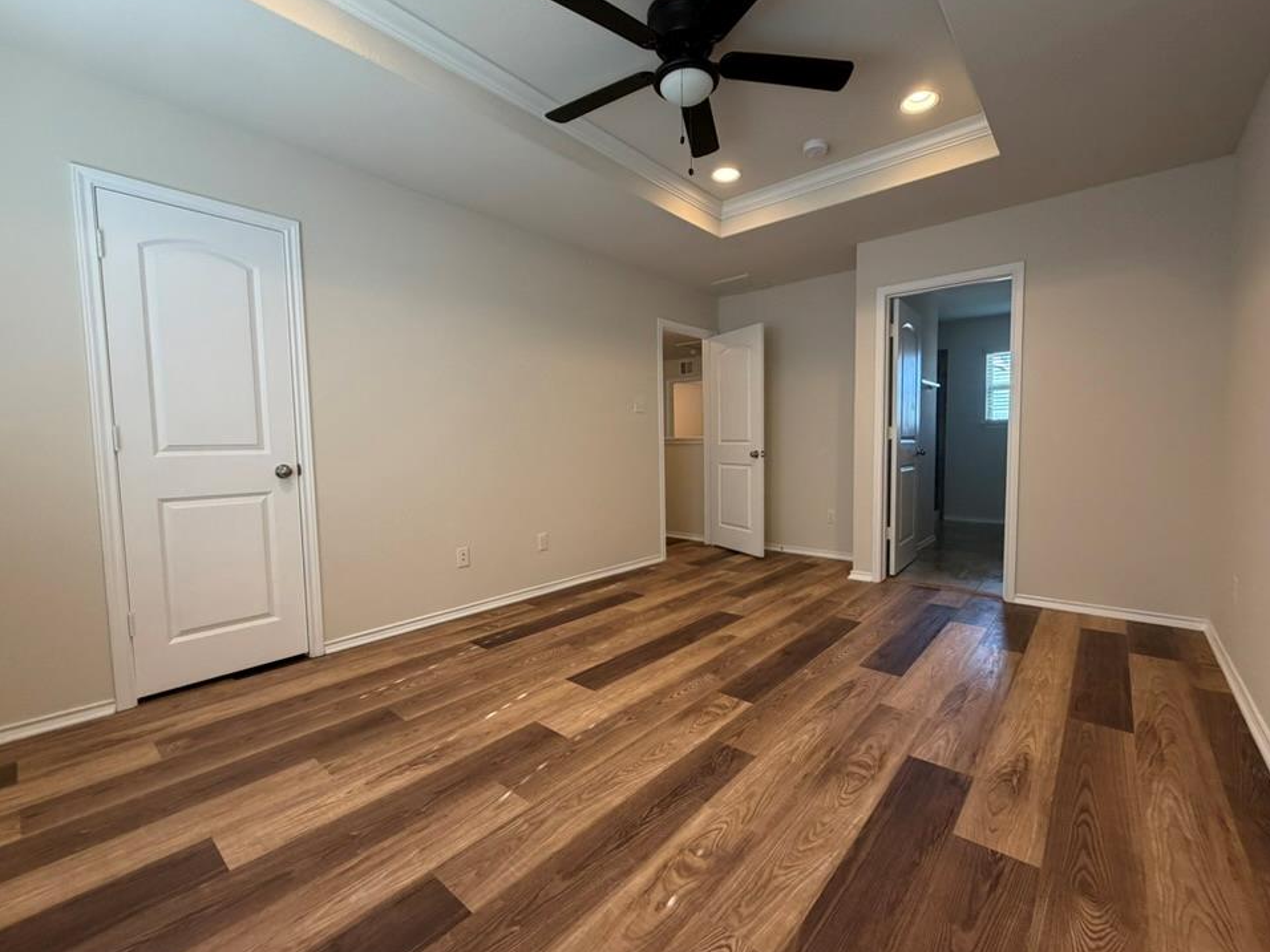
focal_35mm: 15
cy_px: 477
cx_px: 679
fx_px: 550
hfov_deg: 98.0
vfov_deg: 81.7
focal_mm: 2.22
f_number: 2.2
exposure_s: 1/120
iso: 320
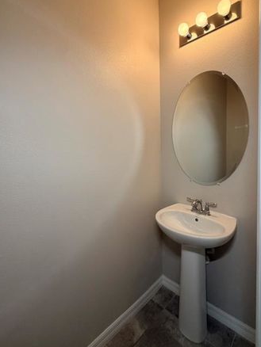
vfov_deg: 90.8
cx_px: 139
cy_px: 158
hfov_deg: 74.7
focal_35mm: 17
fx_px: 171
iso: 250
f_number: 2.2
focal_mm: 2.22
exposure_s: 1/120
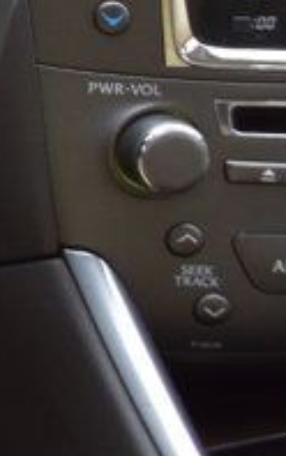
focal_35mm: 166
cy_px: -191
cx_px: -879
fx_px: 2063
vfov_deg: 12.1
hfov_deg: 6.4
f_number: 6.3
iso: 400
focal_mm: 21
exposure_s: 1/15
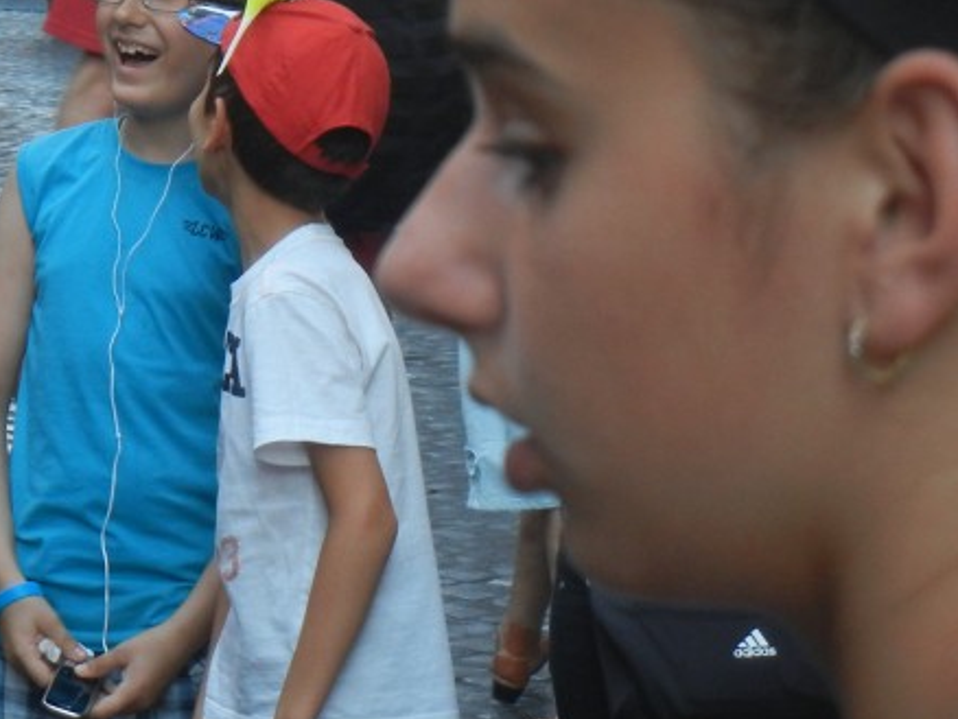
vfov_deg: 7.1
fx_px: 5760
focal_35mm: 208
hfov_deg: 9.5
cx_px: 153
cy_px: 170
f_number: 4.4
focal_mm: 16
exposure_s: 1/92.7
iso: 314
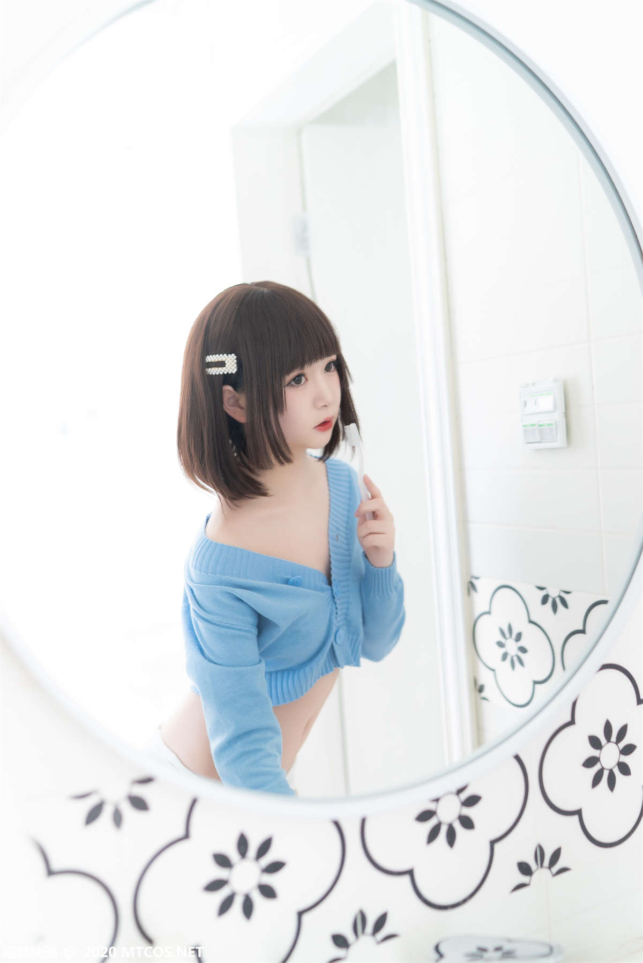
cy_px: 482
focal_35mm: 35
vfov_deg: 54.4
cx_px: 322
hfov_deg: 37.9
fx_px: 936
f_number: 2
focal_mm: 35
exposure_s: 1/60
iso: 500
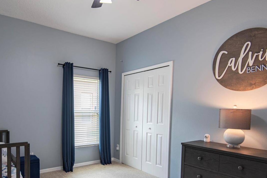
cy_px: 117
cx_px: 96
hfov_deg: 72.2
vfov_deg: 52.2
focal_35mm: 24
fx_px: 178
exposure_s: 1/25
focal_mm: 16
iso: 100
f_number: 4
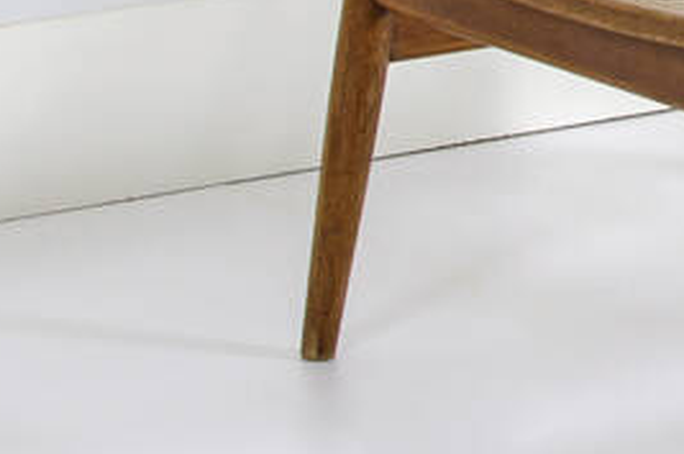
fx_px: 5227
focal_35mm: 276
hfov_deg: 7.4
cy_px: -278
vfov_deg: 4.9
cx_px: 1035
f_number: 16
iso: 100
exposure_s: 1/160
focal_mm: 35
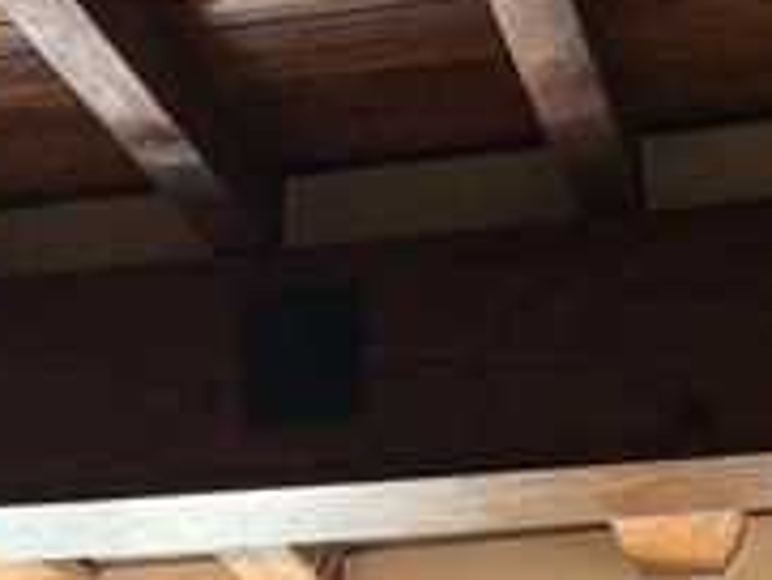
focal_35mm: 106
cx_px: 213
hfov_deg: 18.4
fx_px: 2366
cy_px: 1181
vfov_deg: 12.3
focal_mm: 6.76
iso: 200
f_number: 1.78
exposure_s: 1/50
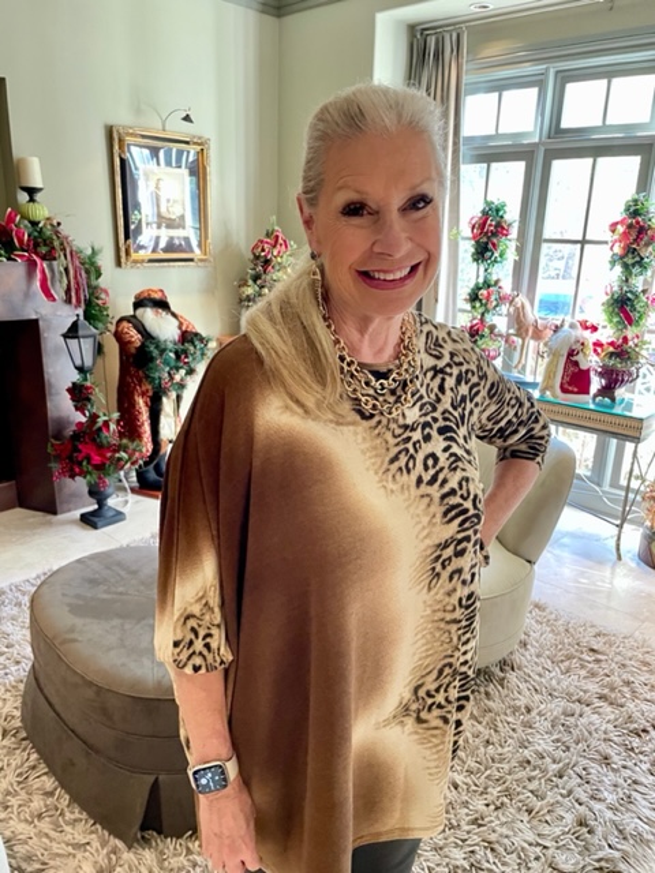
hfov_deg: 53.1
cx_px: 328
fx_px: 656
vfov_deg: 67.3
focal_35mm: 26
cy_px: 436
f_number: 1.6
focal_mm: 4.2
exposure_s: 1/60
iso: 250
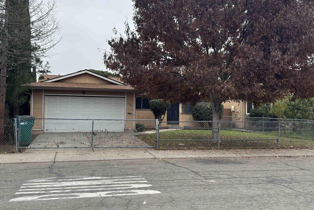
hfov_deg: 48.4
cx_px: 164
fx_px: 349
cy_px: 102
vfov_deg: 33.4
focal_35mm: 40
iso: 100
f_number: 1.78
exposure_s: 1/495
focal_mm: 6.76
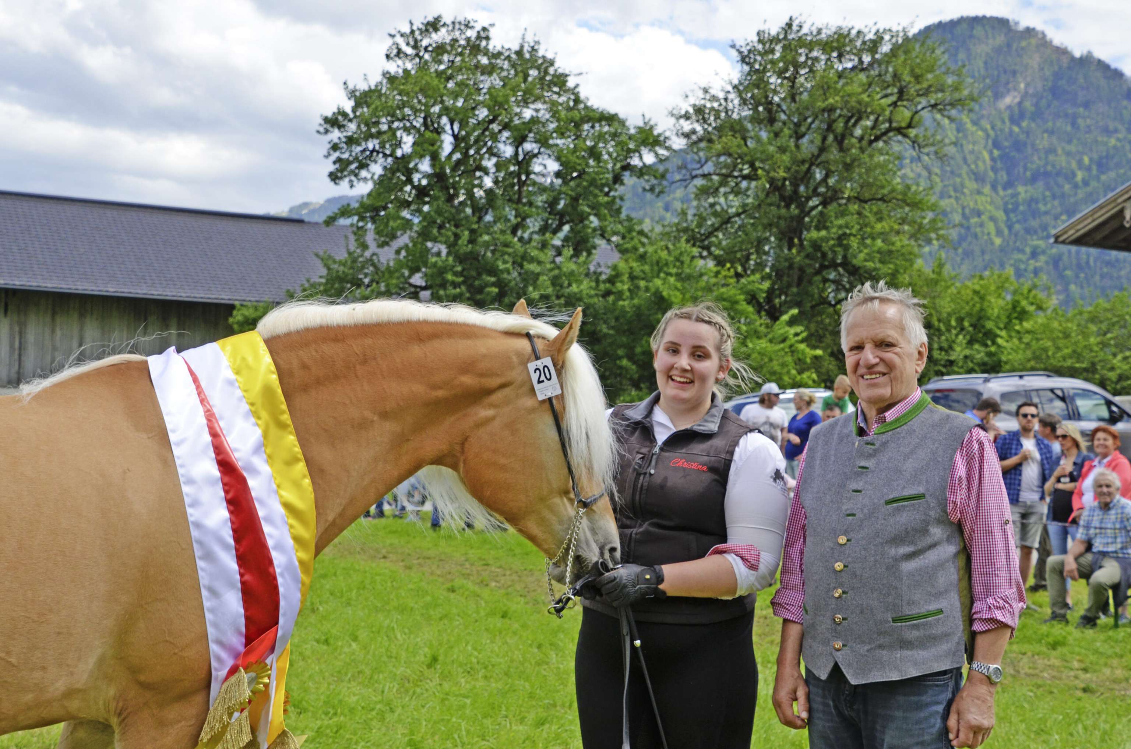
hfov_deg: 37.9
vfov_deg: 25.6
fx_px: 1646
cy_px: 374
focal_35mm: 52
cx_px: 566
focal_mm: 35
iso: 400
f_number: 5.6
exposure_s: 1/1500
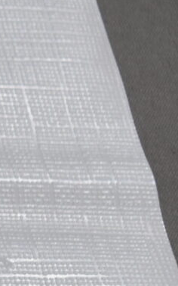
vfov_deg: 8.8
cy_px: 504
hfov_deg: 5.1
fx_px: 1771
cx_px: -554
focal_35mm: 228
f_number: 5.6
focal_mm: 22
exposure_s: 1/125
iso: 220
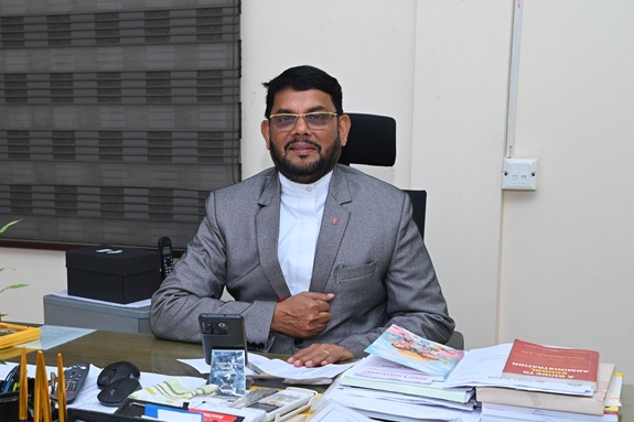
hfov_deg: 33.2
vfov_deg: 22.6
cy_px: 251
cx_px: 224
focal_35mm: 60
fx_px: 1056
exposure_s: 1/125
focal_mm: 46
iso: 1250
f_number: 7.1
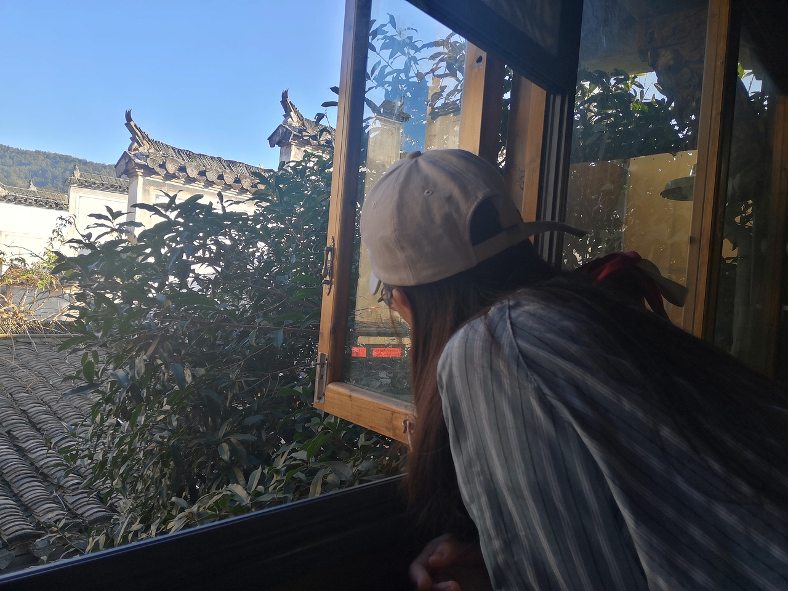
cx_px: 394
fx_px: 615
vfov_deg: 51.4
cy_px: 296
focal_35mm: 27
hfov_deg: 65.3
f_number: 1.8
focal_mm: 3.95
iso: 80
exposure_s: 1/900
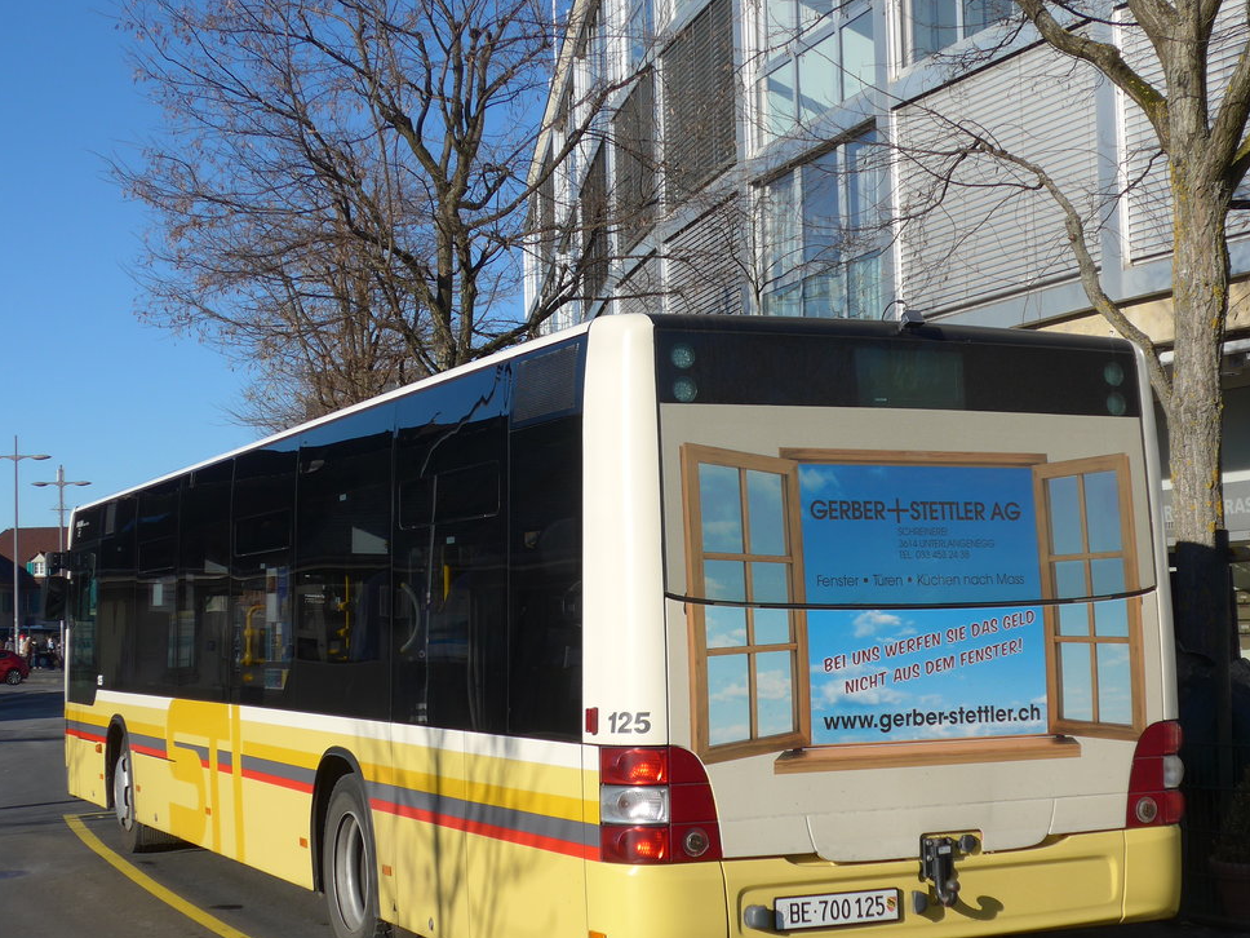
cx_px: 664
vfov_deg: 25.6
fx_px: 2058
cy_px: 535
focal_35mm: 57
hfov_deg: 33.8
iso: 80
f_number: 3
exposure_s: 1/2000
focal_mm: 9.5
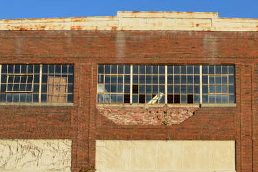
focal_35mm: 72
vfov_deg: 18.7
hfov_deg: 27.9
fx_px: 516
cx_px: 165
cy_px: 138
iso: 100
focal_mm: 23
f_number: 9
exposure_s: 1/320
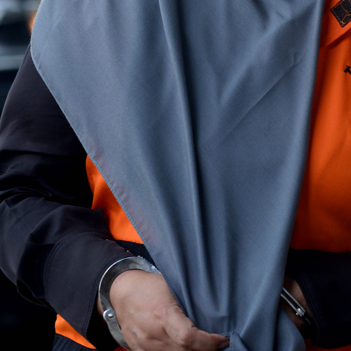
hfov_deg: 4.0
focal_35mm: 435
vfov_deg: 4.0
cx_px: 319
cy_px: 4
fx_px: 4990
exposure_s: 1/160
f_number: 8
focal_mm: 170
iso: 320
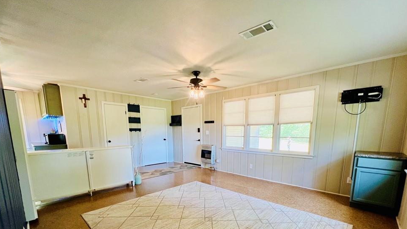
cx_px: 210
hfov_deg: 103.0
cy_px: 160
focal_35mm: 15
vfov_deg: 67.7
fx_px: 162
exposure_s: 1/120
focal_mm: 1.57
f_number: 1.8
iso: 250
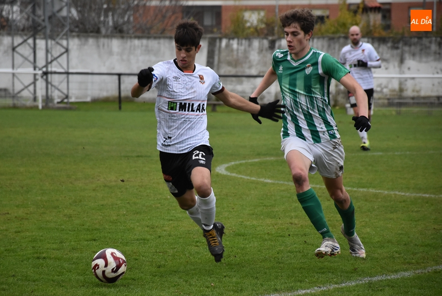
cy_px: 148
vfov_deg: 6.6
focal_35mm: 210
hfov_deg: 9.8
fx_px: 2582
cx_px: 221
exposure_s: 1/500
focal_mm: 140
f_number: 5.6
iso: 1600
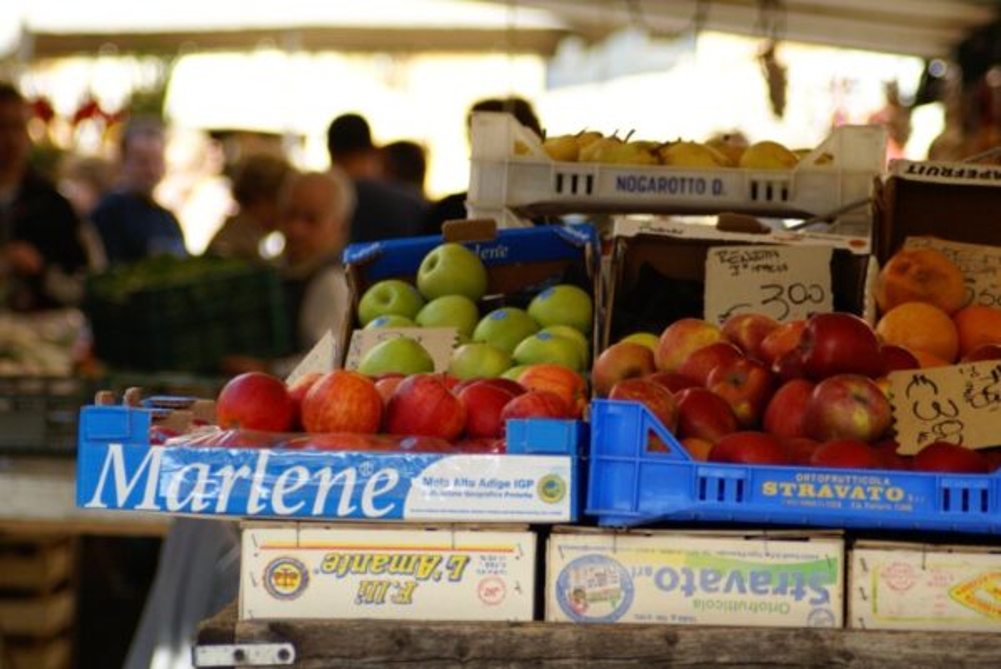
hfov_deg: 10.5
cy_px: 334
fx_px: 5426
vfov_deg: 7.1
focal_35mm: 195
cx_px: 500
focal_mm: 130
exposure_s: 1/250
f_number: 4.5
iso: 100
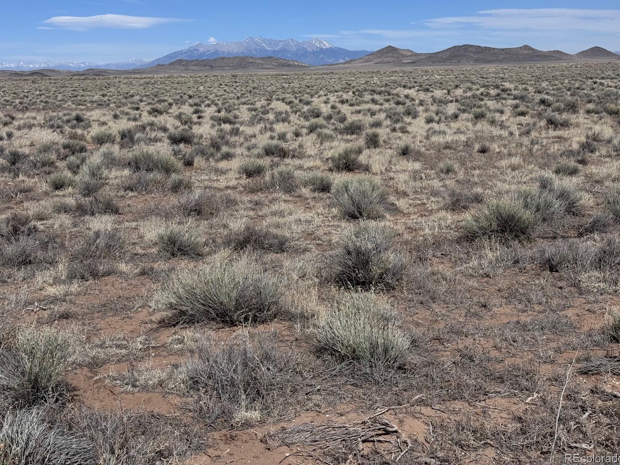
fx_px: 878
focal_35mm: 49
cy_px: 229
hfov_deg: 38.9
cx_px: 312
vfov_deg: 29.7
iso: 64
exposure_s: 1/9009
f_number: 1.78
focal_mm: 6.76
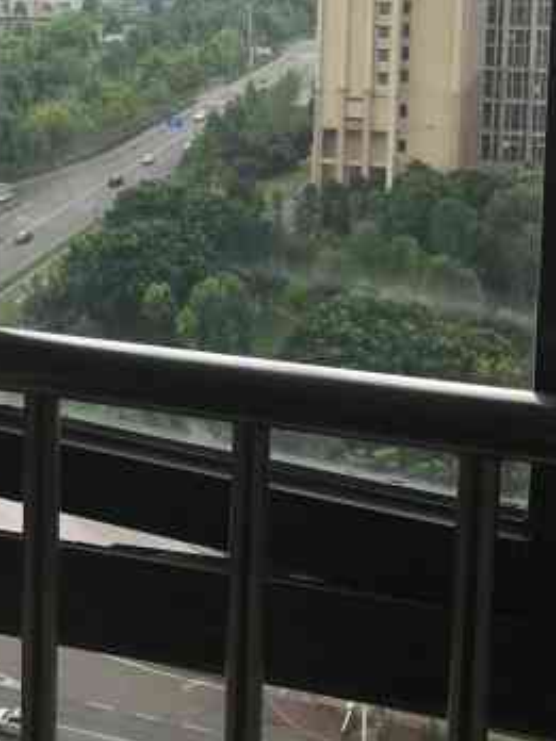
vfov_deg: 25.3
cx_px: -38
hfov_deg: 18.9
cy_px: 103
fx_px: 1606
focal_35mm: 75
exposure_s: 1/529
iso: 20
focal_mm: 3.99
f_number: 1.8
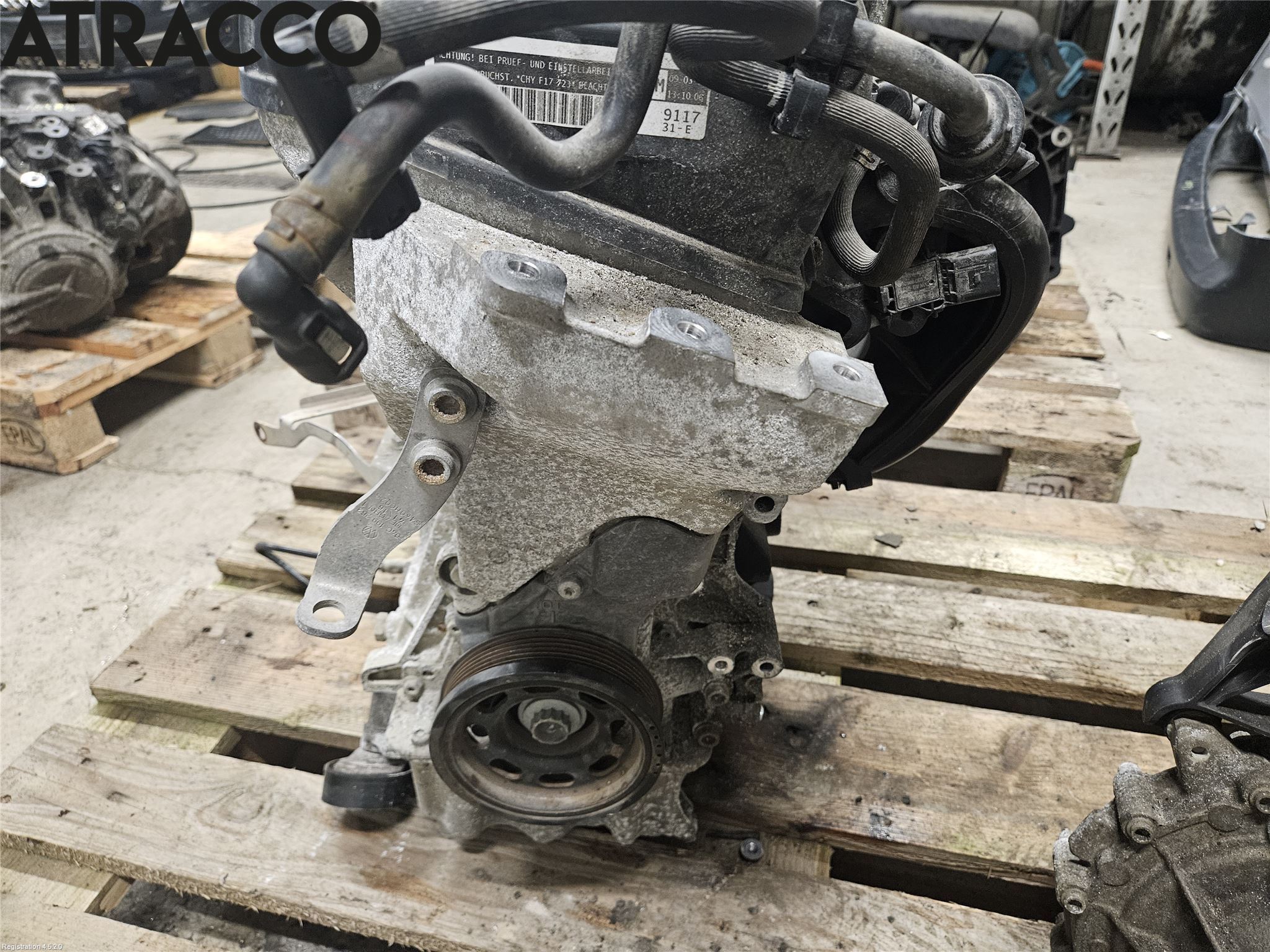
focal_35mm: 23
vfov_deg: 58.9
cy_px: 476
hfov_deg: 73.9
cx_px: 635
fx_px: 844
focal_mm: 5.4
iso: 640
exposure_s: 1/50
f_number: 1.8
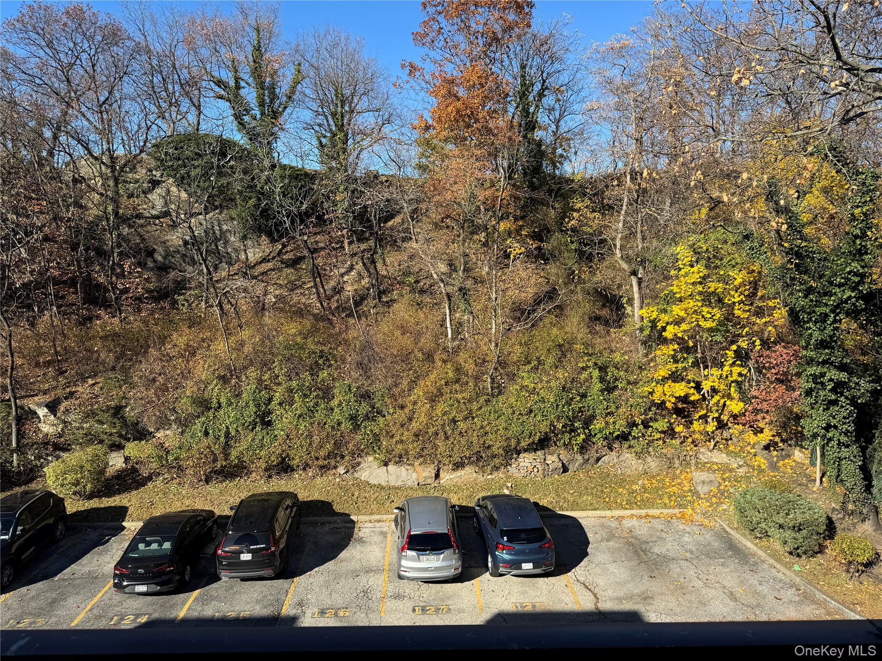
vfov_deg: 56.8
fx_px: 612
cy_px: 330
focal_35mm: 24
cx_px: 441
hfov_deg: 71.6
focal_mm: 6.76
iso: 80
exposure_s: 1/2331
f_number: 1.78
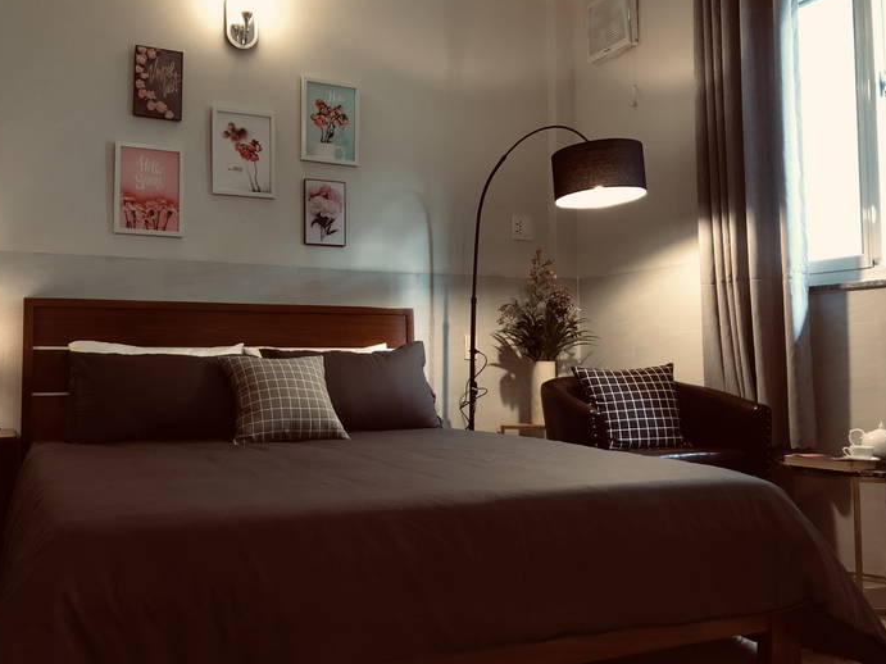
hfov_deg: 56.6
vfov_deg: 44.1
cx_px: 386
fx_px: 819
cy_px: 326
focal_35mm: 32
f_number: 1.8
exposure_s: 1/17
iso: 80
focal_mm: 3.99
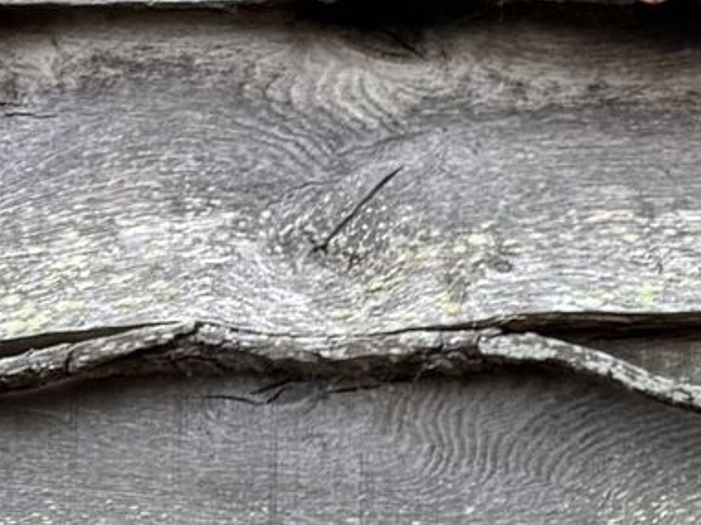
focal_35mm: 161
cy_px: 468
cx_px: 2294
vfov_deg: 9.2
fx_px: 3258
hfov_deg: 9.1
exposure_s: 1/121
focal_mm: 6.76
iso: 100
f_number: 1.78
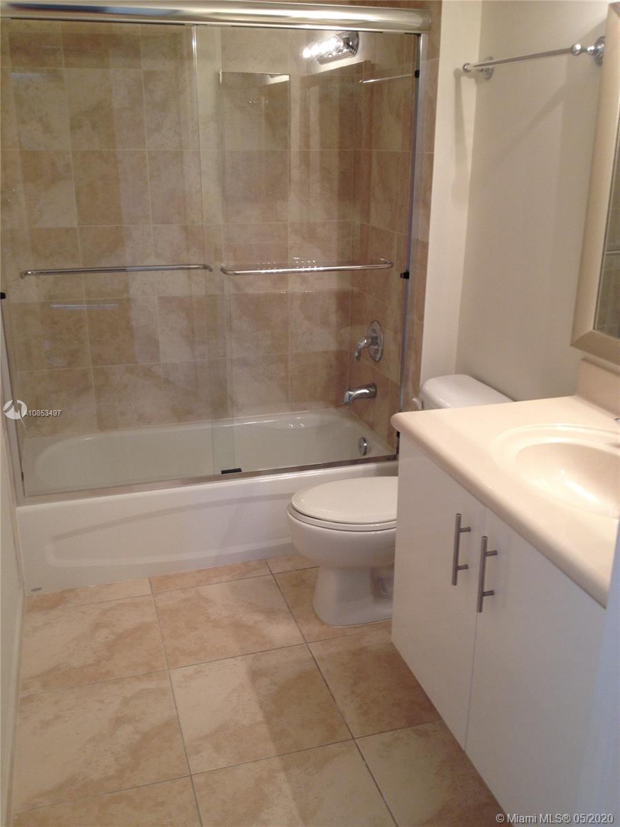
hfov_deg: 40.7
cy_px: 414
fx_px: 836
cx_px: 310
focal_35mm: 35
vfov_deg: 52.6
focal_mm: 4.28
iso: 50
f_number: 2.4
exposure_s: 1/20
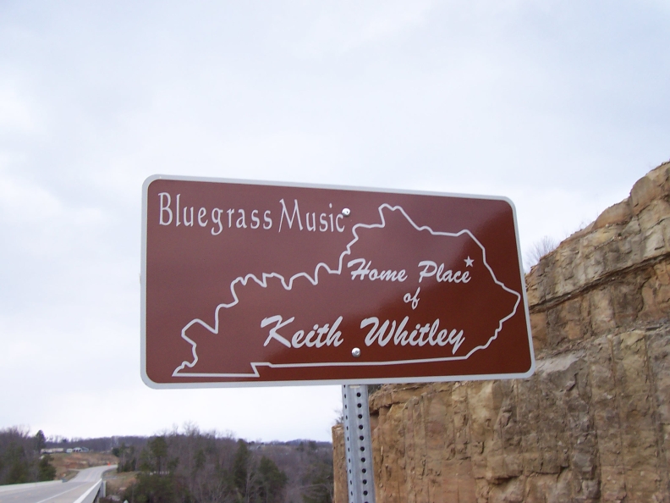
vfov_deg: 38.7
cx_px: 335
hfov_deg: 50.1
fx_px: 716
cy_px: 252
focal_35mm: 37
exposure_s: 1/60
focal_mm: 5.6
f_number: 2.8
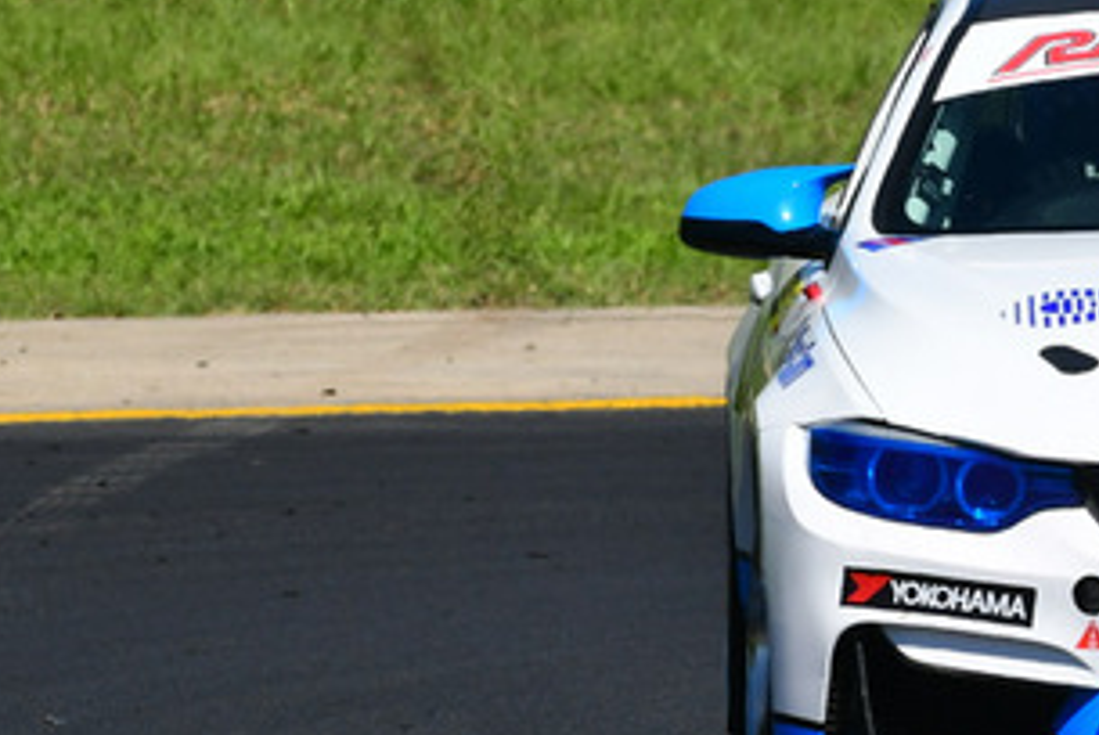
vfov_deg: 1.2
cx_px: 1009
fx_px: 34834
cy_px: 43
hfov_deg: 1.8
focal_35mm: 1140
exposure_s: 1/640
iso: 320
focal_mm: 290
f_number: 11
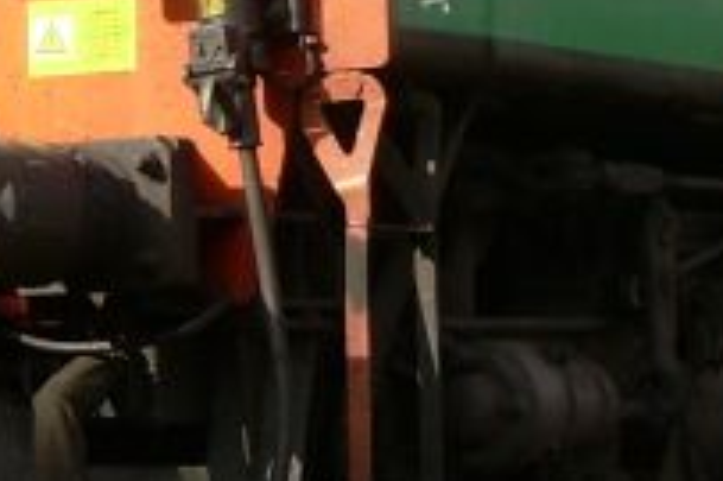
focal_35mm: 156
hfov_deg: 13.2
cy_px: -196
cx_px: 378
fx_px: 3130
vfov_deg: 8.6
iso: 50
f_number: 4.6
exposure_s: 1/273
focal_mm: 6.3
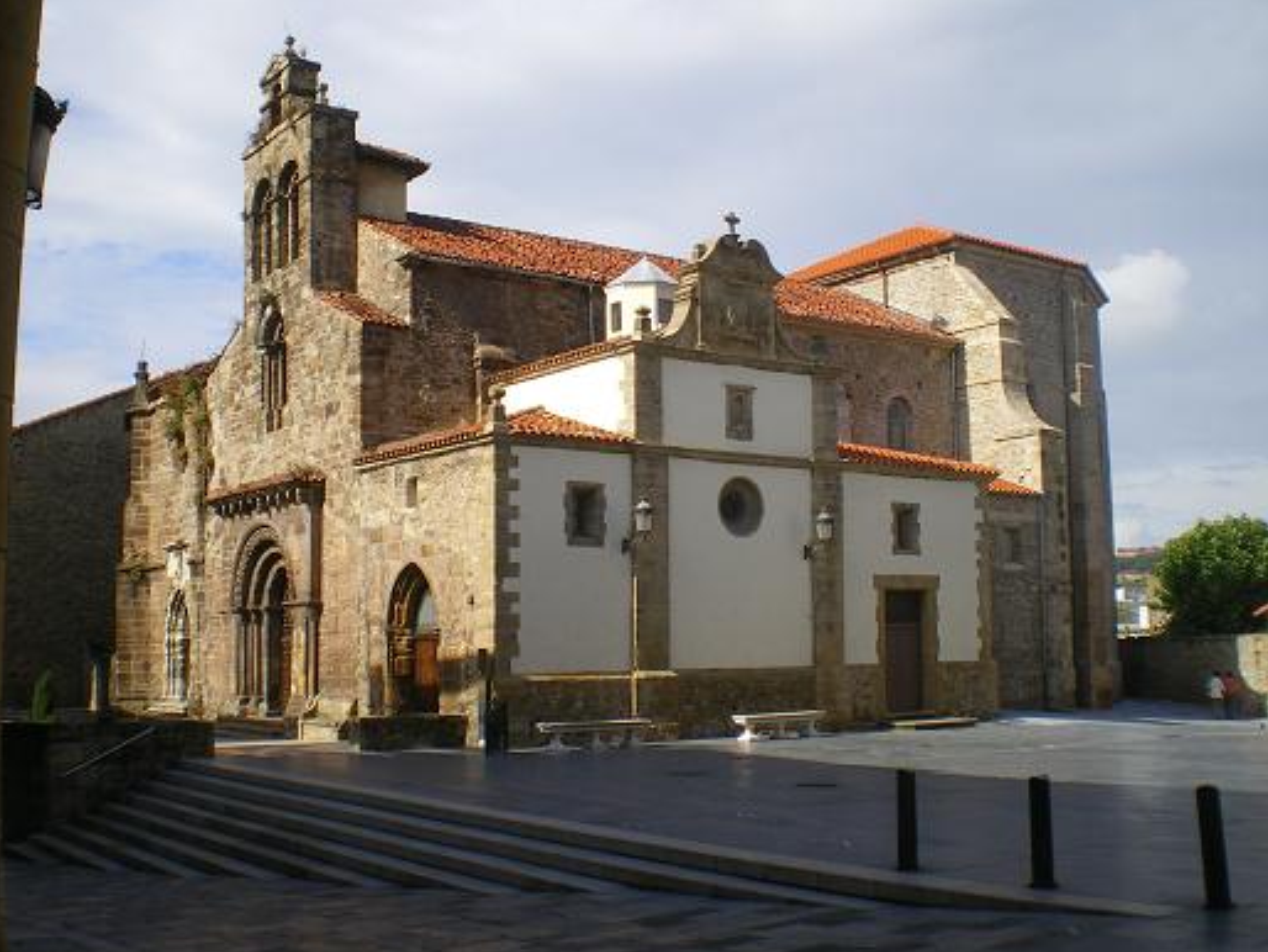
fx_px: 1429
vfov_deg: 36.8
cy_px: 478
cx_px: 619
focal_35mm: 39
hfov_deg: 47.8
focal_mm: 6.3
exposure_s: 1/320
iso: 64
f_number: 4.6
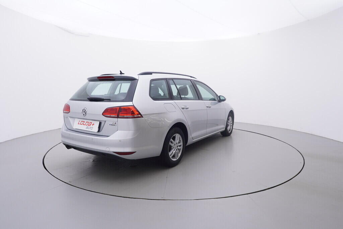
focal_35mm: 22
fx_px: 214
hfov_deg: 77.3
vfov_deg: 56.2
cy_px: 114
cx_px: 172
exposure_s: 1/80
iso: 200
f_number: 5
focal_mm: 15
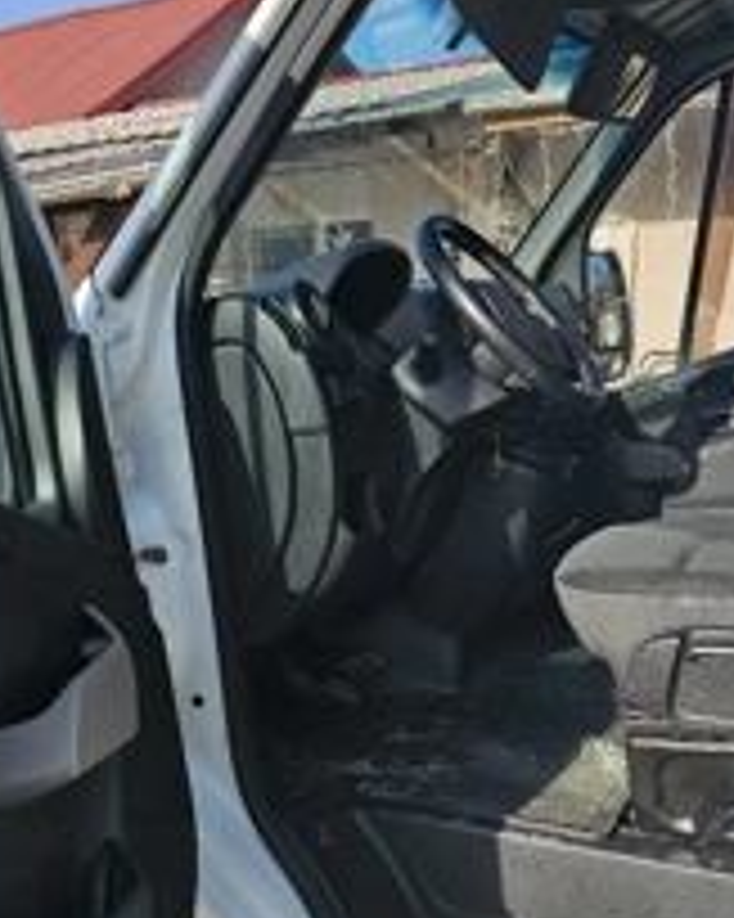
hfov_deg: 33.8
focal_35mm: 44
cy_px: 652
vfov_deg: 41.2
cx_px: 491
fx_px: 1196
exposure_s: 1/1250
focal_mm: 6.3
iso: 20
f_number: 1.7
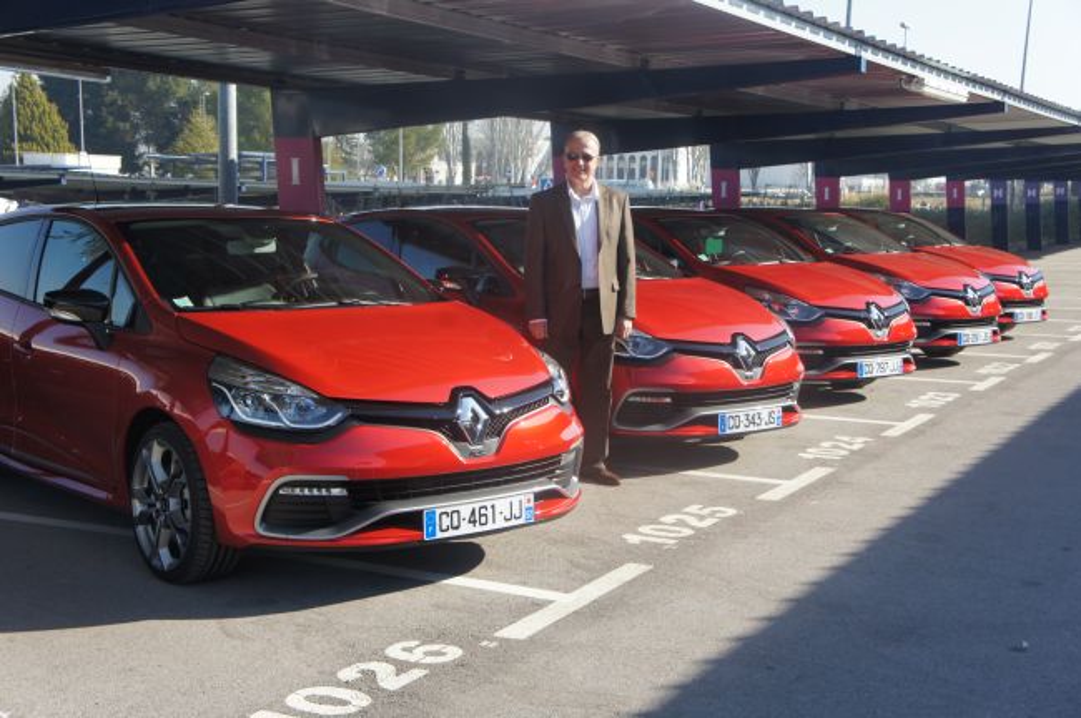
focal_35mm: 48
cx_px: 540
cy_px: 359
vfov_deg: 28.0
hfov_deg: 41.2
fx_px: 1440
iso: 250
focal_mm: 32
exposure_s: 1/250
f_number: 8
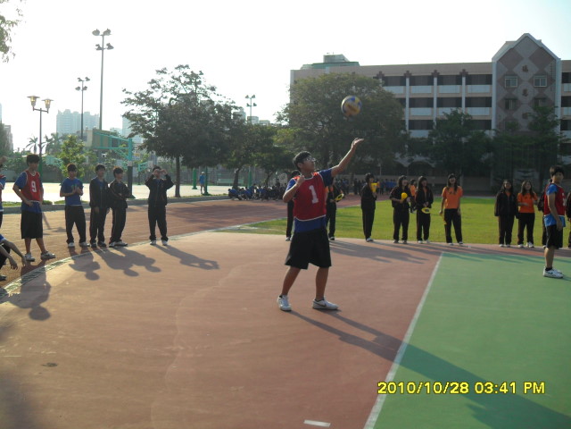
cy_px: 214
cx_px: 286
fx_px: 577
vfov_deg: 40.7
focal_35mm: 35
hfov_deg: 52.6
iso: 100
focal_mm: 6.2
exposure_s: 1/125
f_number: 8.9
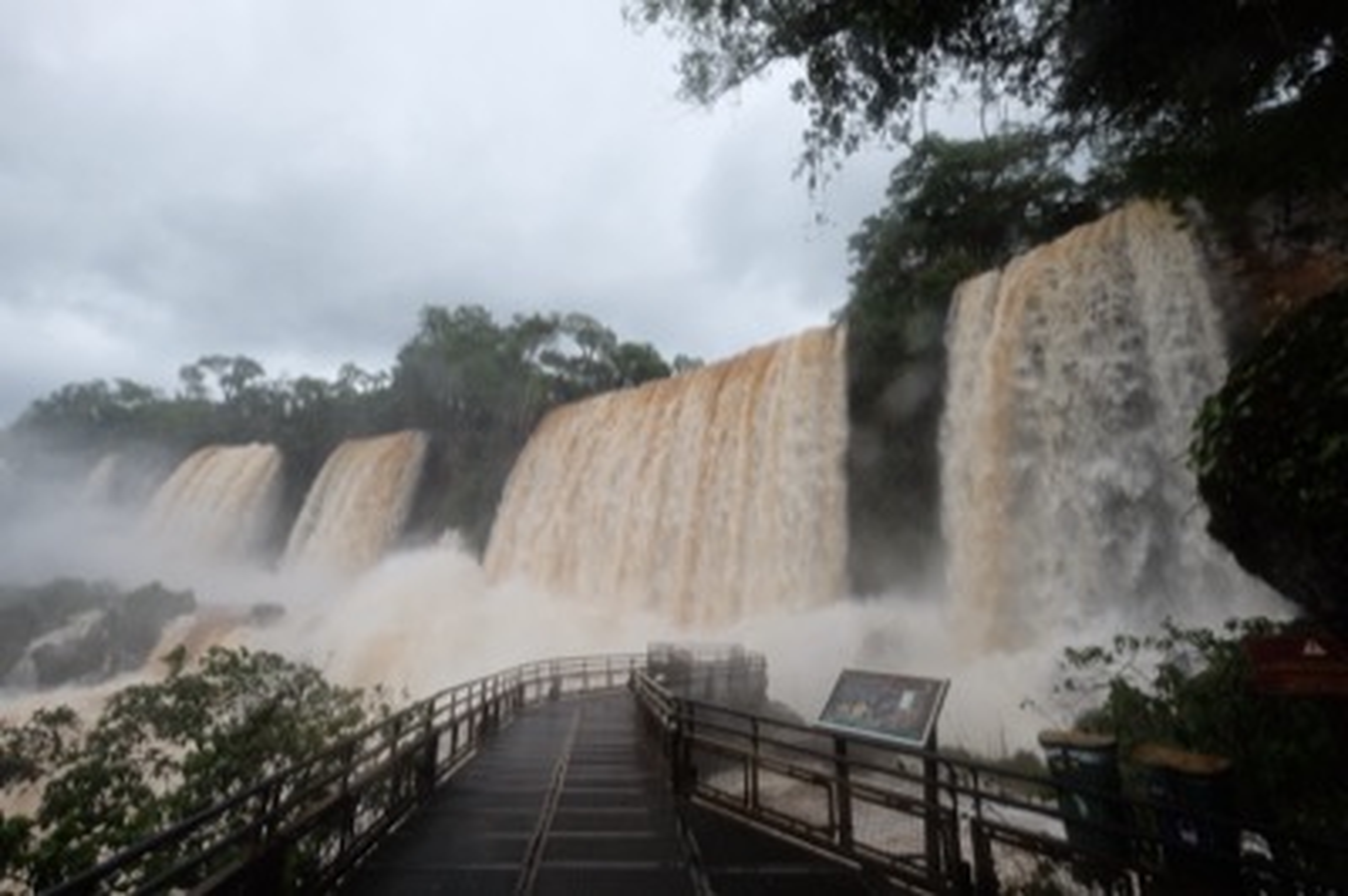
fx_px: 561
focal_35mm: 15
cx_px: 674
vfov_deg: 77.2
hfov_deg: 100.4
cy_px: 448
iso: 400
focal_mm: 10
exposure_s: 1/420
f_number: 9
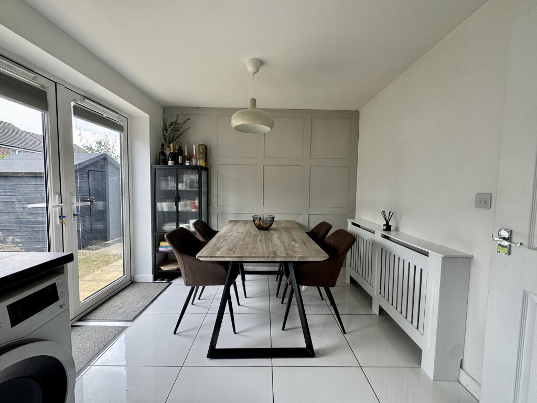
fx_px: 217
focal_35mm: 14
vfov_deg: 85.7
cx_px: 268
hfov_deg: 102.1
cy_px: 202
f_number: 2.2
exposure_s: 1/99
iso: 64
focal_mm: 2.22
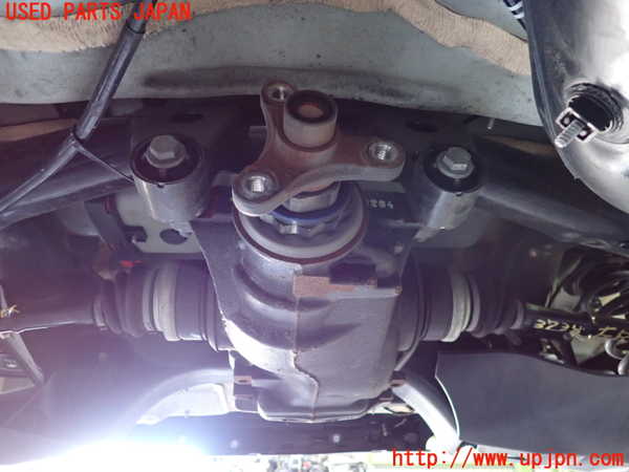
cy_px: 236
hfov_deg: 69.4
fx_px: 454
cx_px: 314
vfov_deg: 54.9
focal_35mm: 25
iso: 800
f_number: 2
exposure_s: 1/20
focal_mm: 4.5
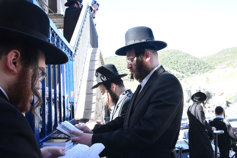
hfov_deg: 53.1
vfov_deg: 36.9
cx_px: 118
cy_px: 79
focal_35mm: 36
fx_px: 237
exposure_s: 1/100
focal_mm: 36
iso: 3200
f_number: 22
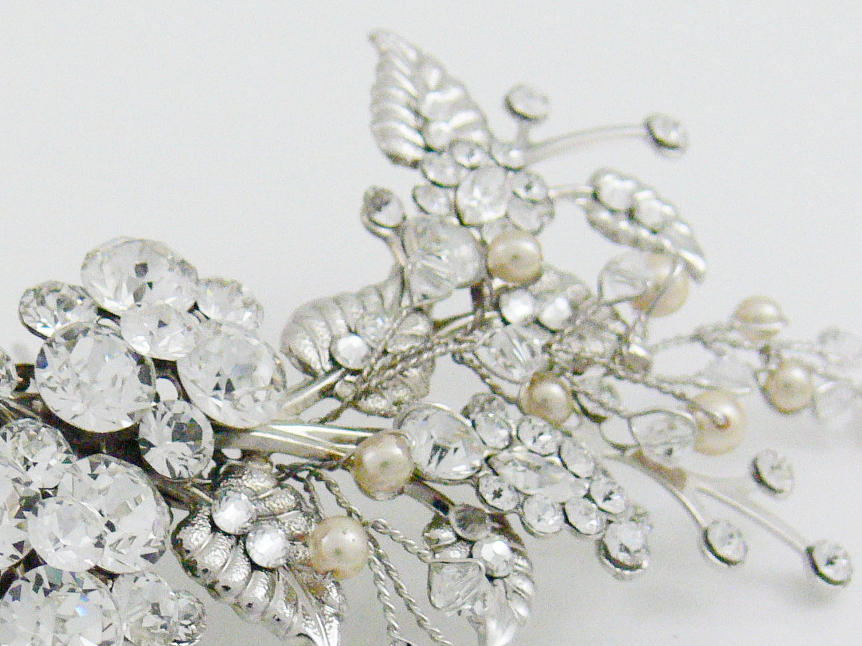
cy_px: 514
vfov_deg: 16.5
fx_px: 2216
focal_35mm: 89
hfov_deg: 21.5
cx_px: 85
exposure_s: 1/13
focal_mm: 7.4
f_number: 2.8
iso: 200
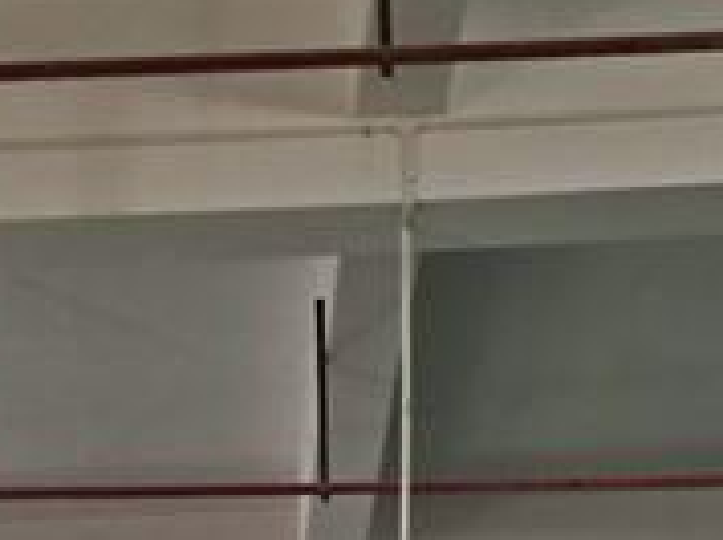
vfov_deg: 11.4
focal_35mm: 117
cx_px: 77
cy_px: 1064
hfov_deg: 16.6
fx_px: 2440
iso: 100
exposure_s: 1/100
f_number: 1.8
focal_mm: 5.58
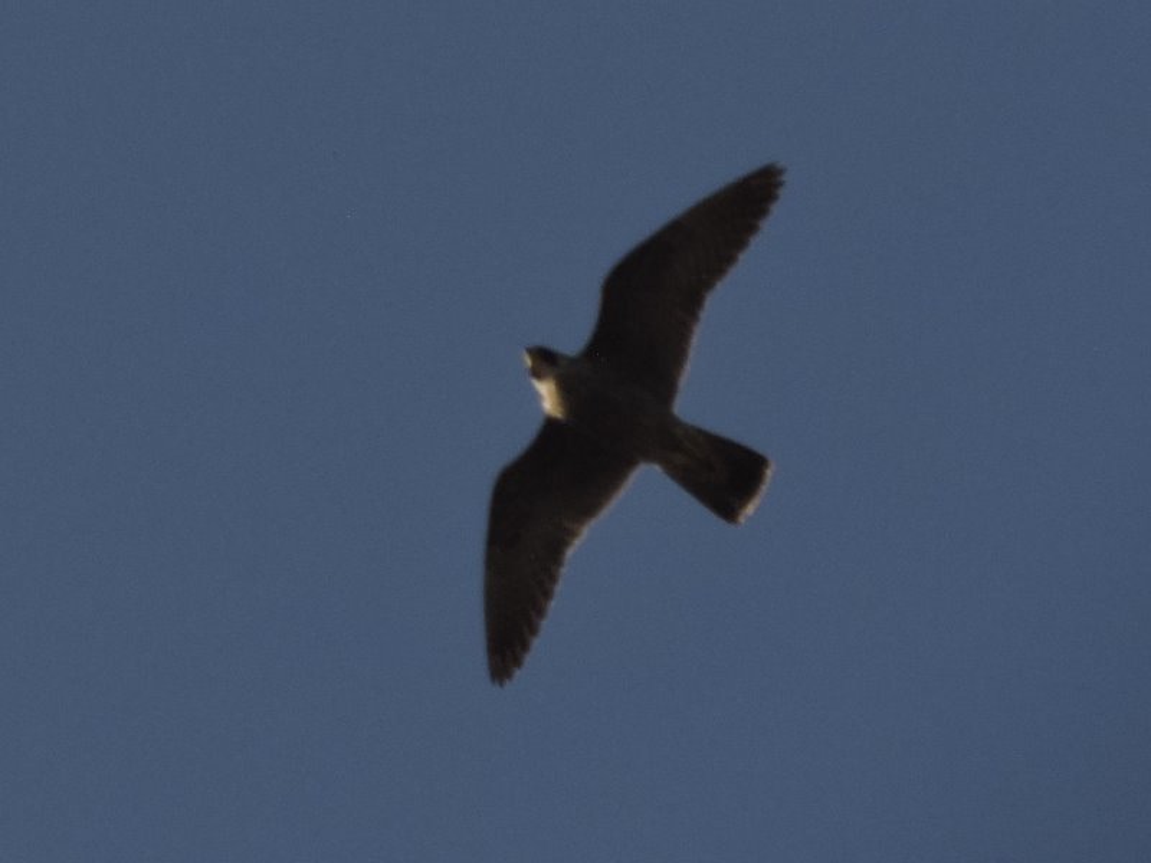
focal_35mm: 600
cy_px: 432
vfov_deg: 2.5
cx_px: 576
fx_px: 19950
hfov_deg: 3.3
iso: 100
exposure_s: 1/500
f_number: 7.1
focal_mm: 107.5
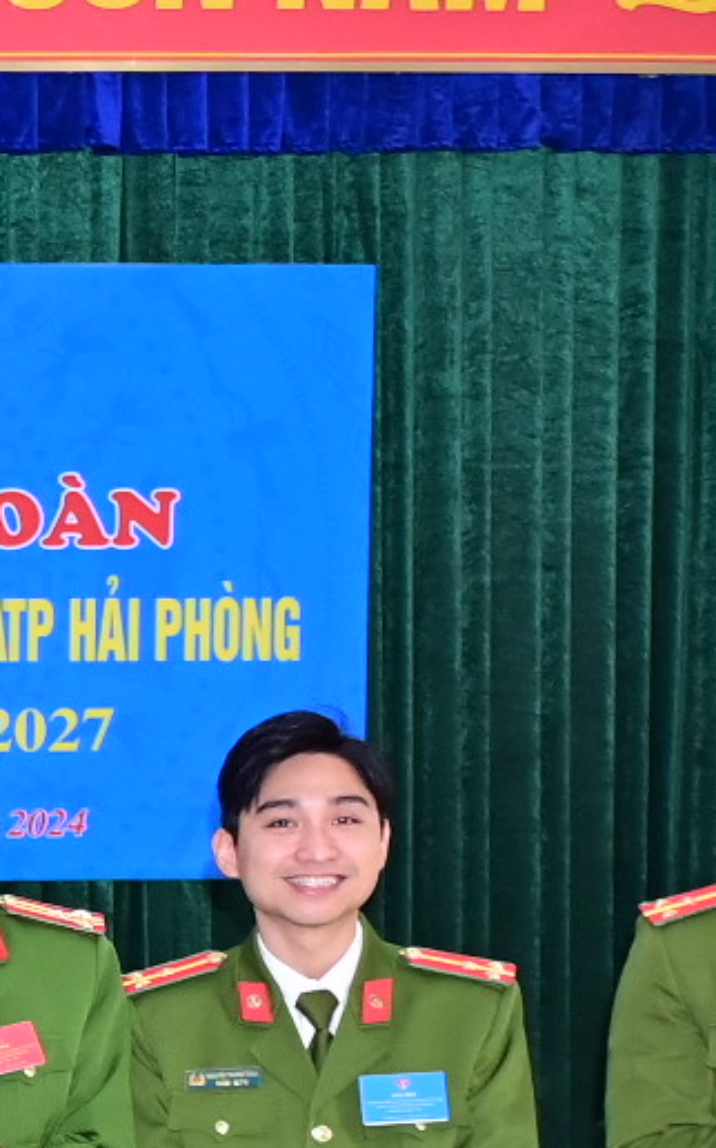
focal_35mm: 105
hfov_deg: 10.9
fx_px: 3282
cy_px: 1139
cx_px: -892
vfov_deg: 19.3
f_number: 3.5
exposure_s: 1/200
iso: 1000
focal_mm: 18
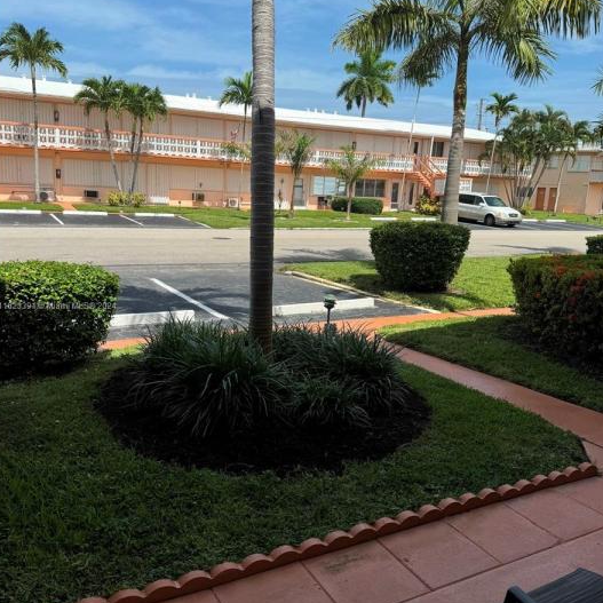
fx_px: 572
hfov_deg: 55.6
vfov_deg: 55.6
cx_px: 300
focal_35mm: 29
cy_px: 307
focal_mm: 6.76
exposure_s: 1/4310
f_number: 1.78
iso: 80
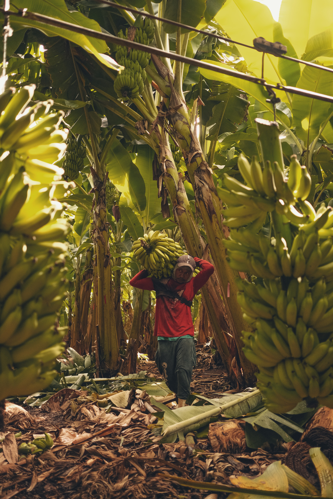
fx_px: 486
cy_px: 250
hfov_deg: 37.9
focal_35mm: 35
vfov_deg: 54.4
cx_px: 166
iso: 1600
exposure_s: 1/1000
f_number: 2
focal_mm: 23
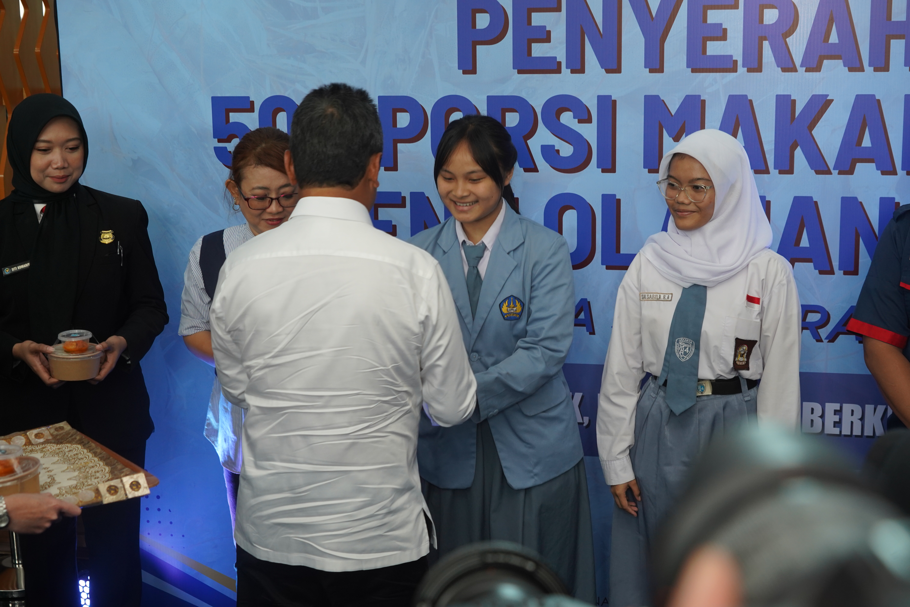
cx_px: 455
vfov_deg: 23.8
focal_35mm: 57
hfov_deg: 35.1
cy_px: 304
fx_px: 1441
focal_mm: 57
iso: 1000
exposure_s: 1/125
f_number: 6.3
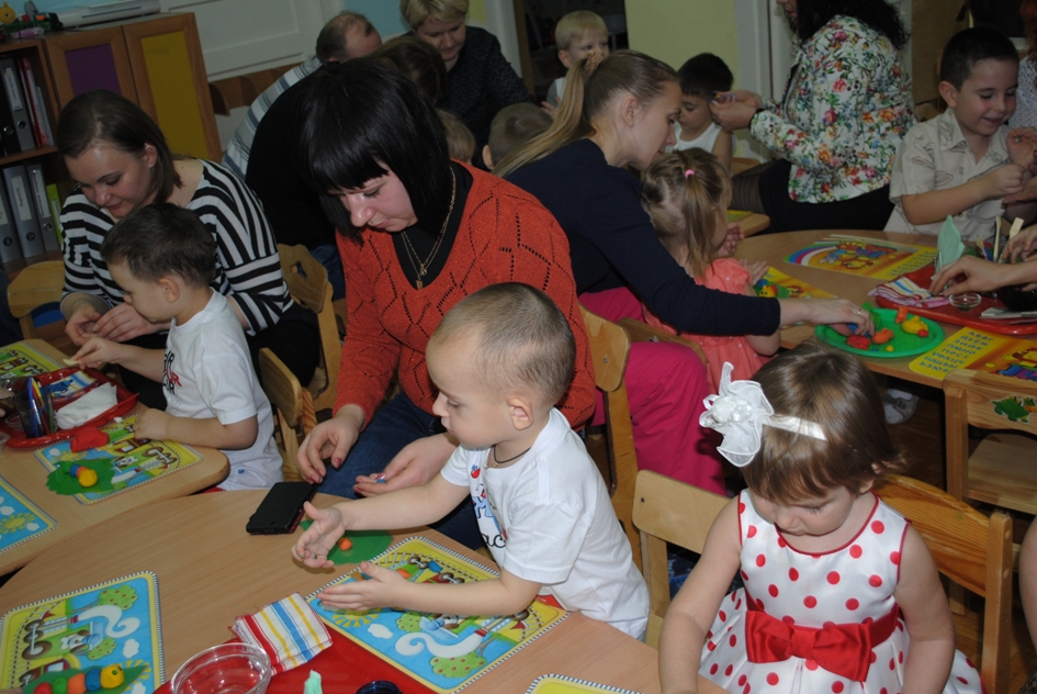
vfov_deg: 34.3
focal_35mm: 39
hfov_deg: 49.5
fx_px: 1124
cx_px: 503
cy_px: 345
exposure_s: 1/60
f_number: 4
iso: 200
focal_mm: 24
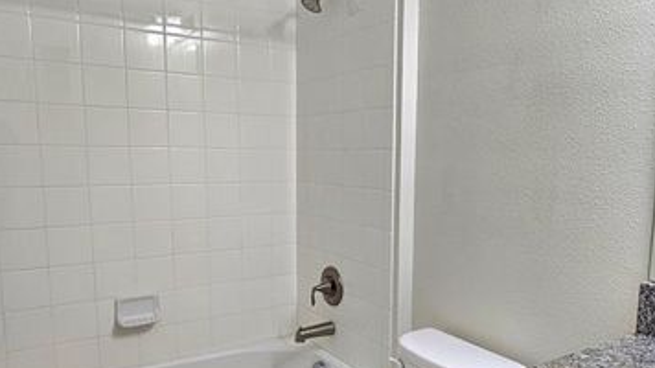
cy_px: 232
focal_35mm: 28
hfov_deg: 67.6
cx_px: 374
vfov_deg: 41.1
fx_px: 486
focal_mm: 2.2
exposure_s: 1/60.2
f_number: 2.2
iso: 125
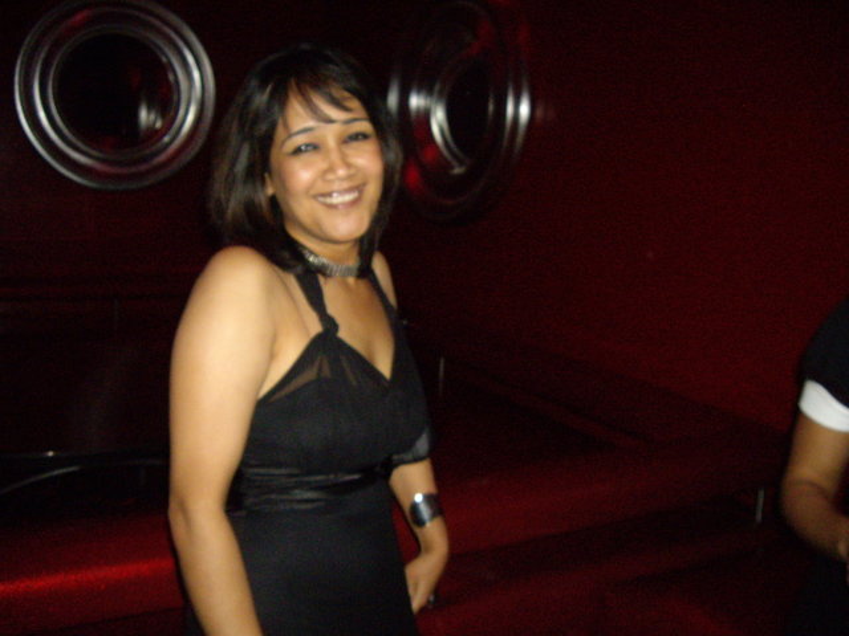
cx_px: 424
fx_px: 932
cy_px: 318
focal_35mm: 38
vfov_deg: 37.7
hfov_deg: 49.0
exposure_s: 1/40
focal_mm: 6.2
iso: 400
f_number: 2.7
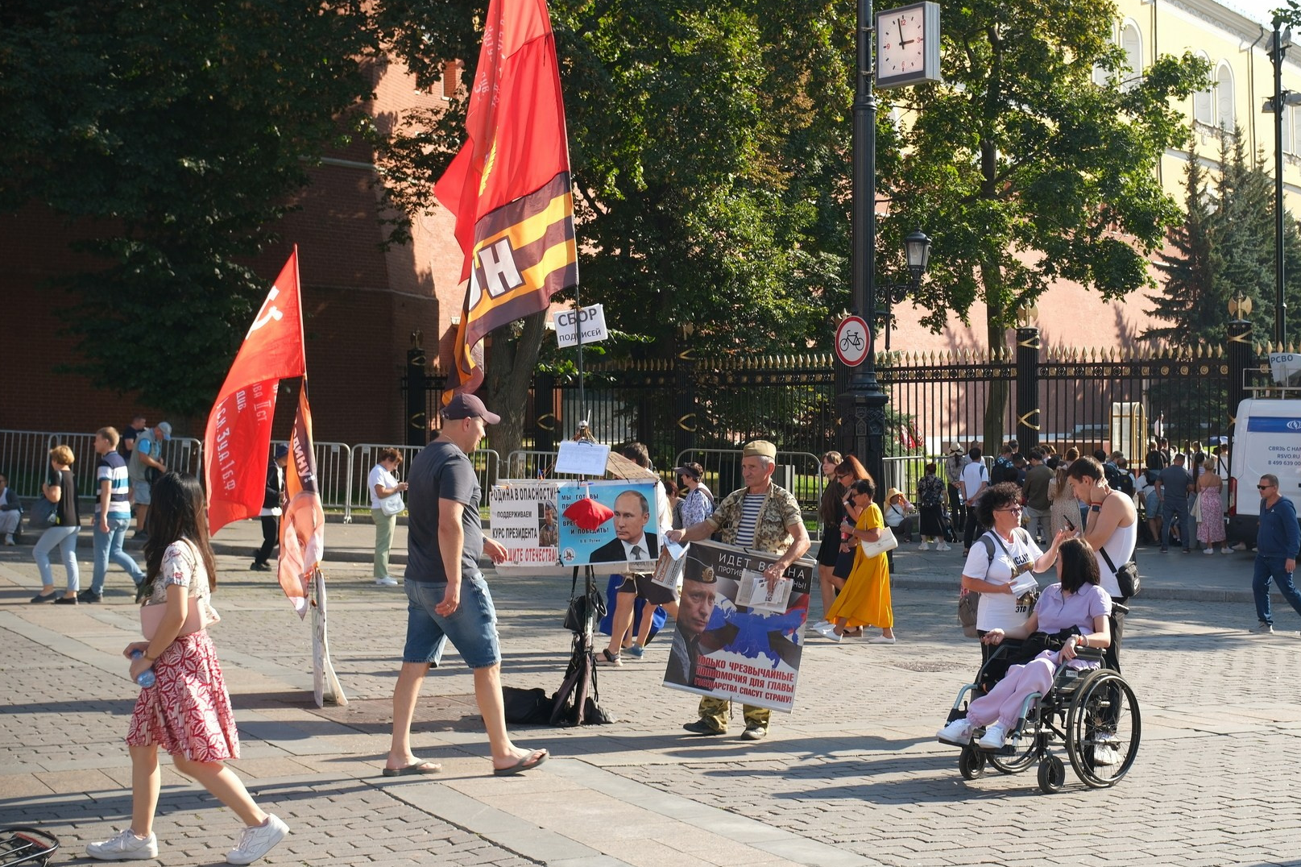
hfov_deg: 37.9
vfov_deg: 26.0
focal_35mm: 52
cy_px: 377
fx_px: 1879
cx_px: 818
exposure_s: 1/280
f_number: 5.6
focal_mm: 27
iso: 160
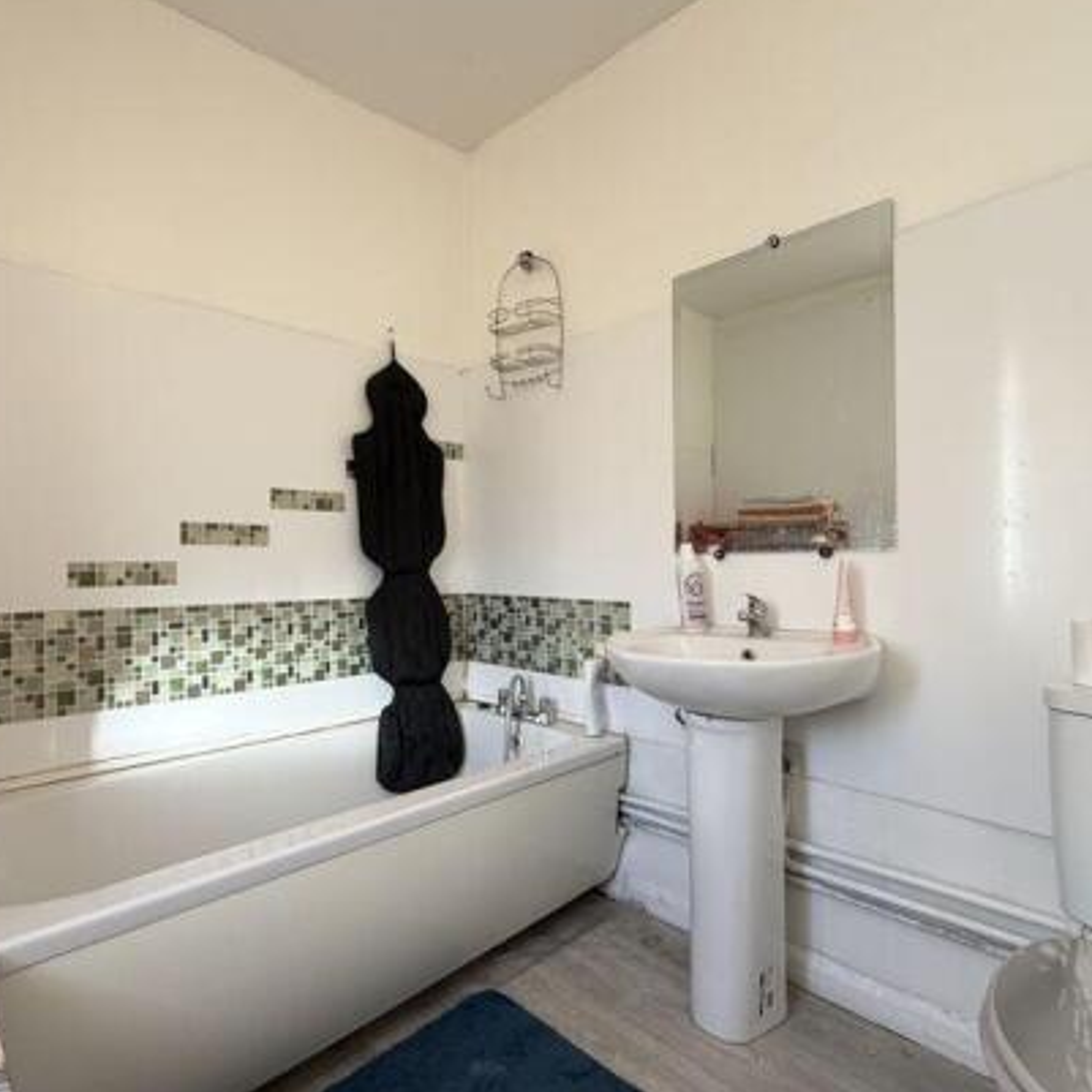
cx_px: 451
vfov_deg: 80.7
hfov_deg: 80.0
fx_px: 642
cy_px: 560
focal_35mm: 18
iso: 250
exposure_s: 1/121
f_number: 2.2
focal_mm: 2.22
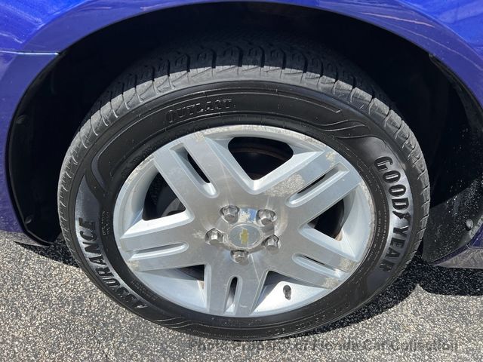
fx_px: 363
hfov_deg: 67.3
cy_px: 181
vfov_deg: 53.1
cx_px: 242
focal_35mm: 26
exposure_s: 1/2632
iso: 50
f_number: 1.5
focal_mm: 5.7
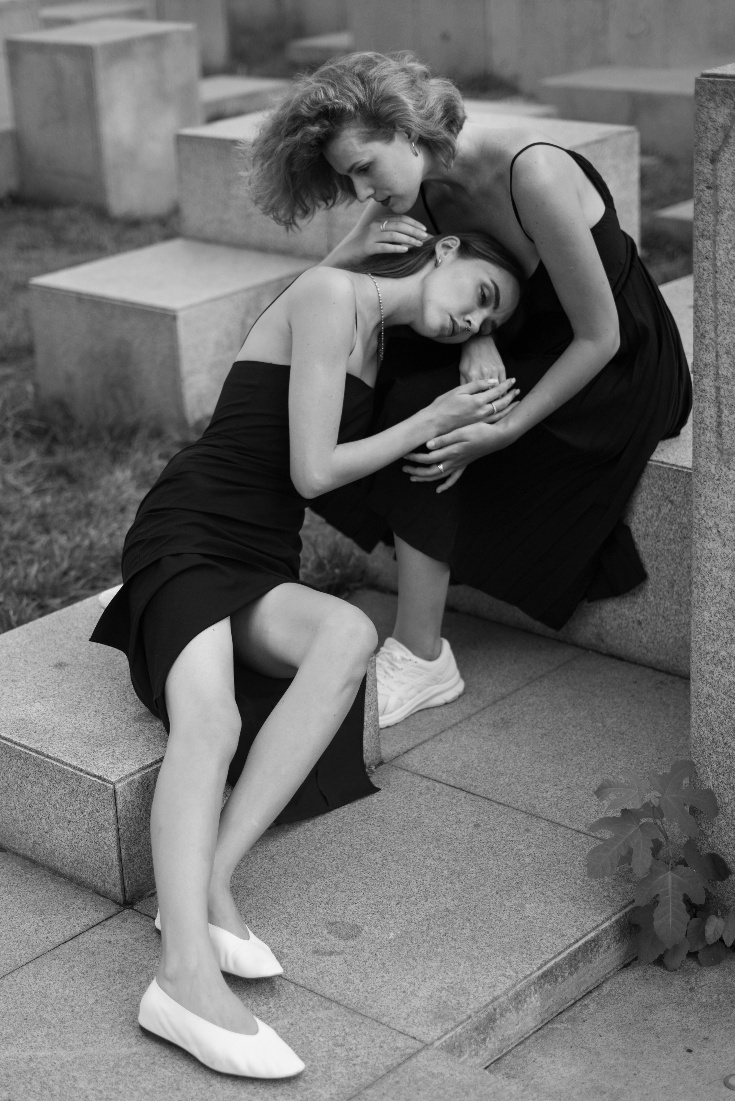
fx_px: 1531
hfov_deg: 27.0
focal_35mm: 50
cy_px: 550
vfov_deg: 39.6
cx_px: 368
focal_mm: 50
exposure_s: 1/640
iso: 160
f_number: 1.8
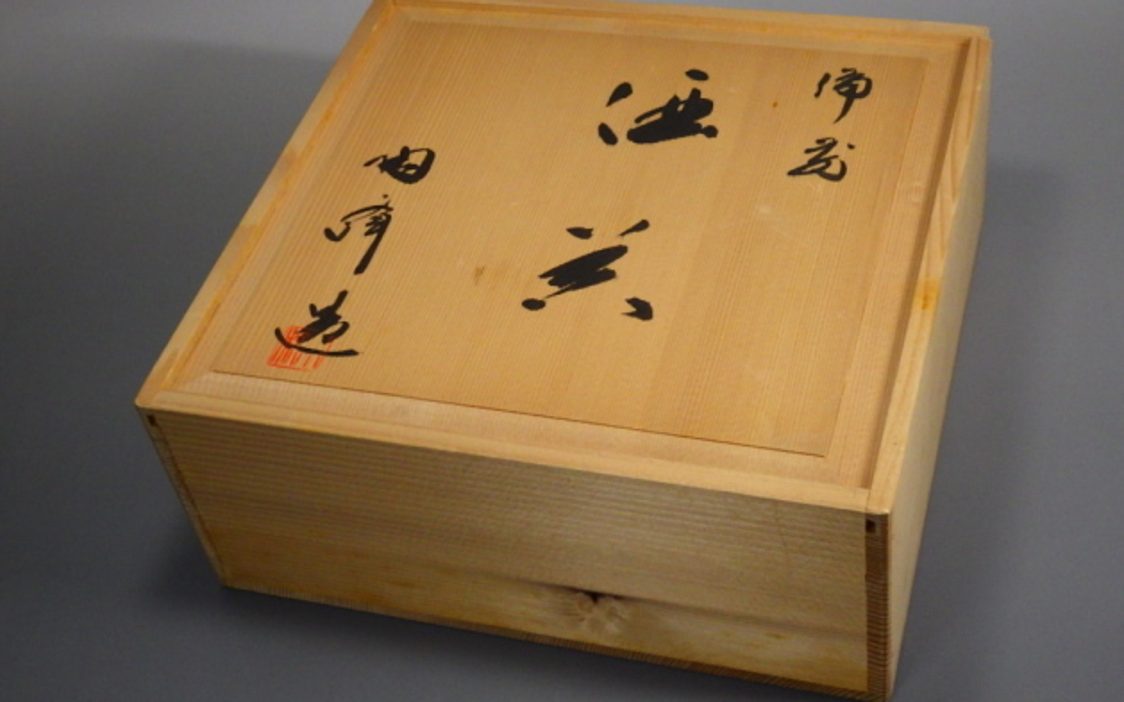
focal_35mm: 55
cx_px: 561
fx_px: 1685
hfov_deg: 36.9
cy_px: 322
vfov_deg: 23.5
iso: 200
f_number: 4.4
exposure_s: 1/60
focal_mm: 9.1
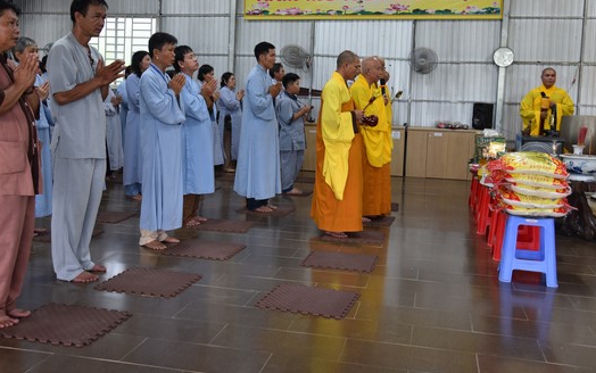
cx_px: 276
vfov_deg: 29.7
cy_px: 130
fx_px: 699
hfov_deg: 46.2
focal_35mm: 43
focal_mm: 34
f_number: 4
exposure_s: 1/60
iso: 640
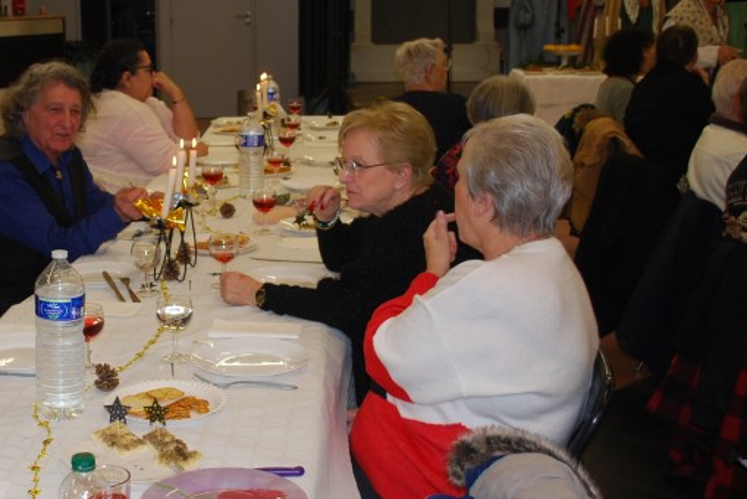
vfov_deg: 23.4
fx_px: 1204
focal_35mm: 58
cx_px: 162
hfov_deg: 33.6
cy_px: 197
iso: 200
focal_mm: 22
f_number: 4
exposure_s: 1/60
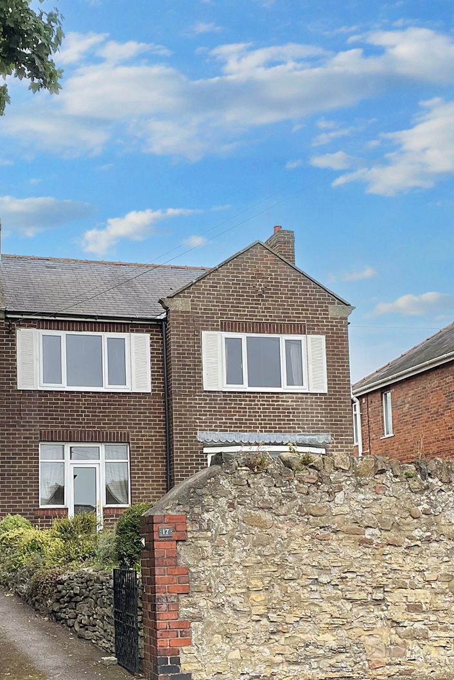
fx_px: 964
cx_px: 160
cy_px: 458
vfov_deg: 38.4
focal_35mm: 51
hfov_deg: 26.4
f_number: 1.6
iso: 32
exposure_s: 1/2564
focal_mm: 4.2
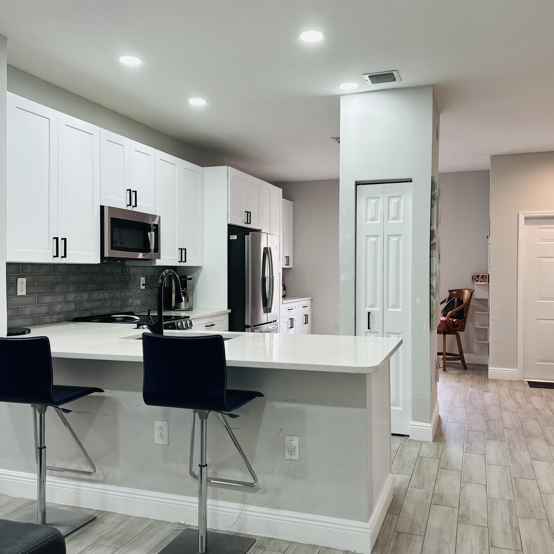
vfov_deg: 54.0
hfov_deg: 54.0
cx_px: 293
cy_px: 272
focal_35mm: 30
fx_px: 543
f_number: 1.78
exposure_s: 1/120
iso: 160
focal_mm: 6.86
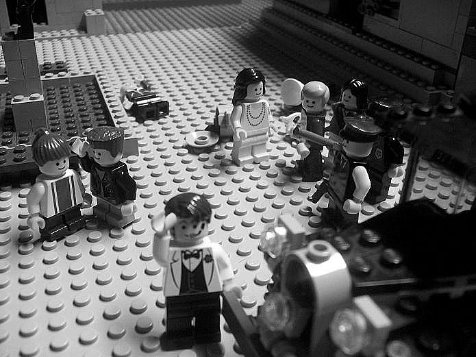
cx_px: 238
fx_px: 495
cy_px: 178
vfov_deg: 39.6
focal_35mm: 36
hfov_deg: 51.4
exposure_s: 1/20
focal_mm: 6
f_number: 2.7
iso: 160
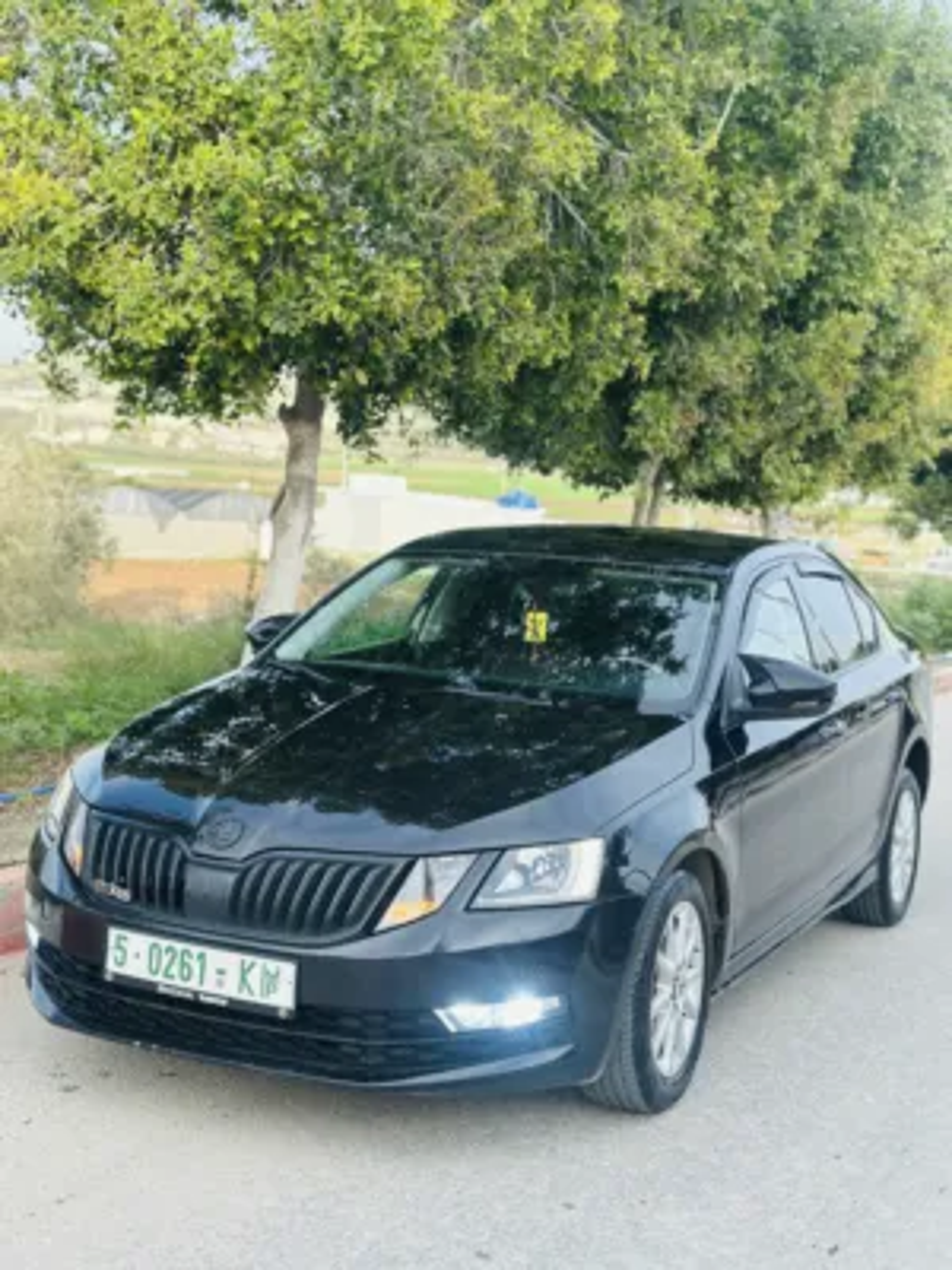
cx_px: 476
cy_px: 635
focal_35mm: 48
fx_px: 1760
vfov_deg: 39.7
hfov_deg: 30.3
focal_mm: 6.86
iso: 80
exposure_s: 1/535
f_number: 1.78
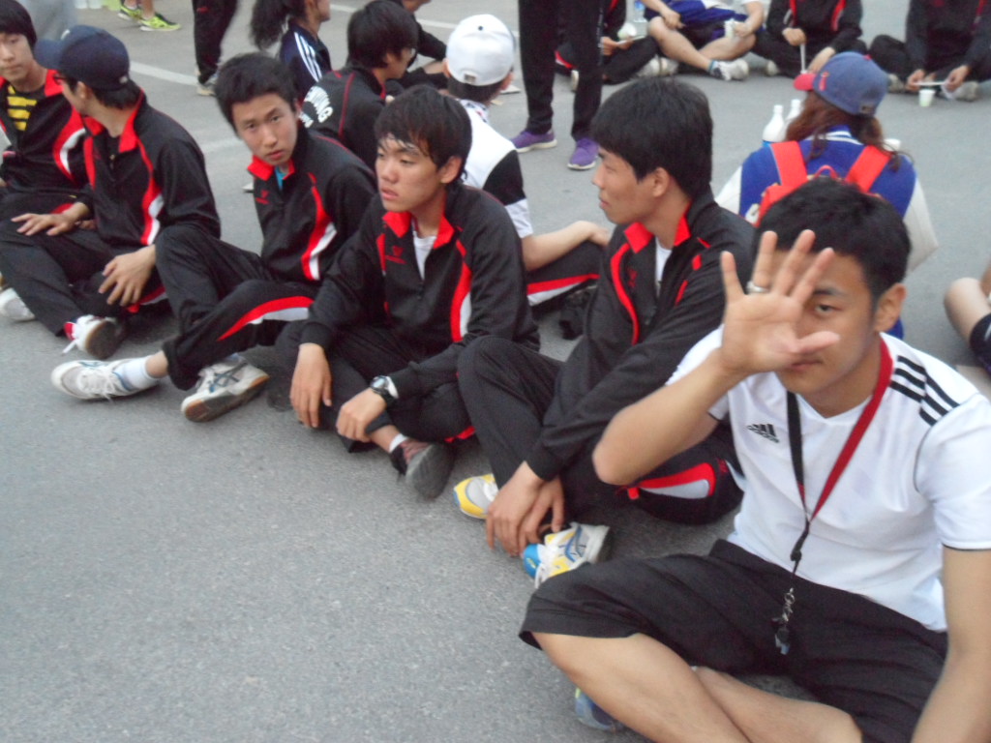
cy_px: 372
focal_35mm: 36
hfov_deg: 51.4
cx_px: 496
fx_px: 1031
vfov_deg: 39.7
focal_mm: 6.6
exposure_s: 1/15
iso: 640
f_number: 3.8
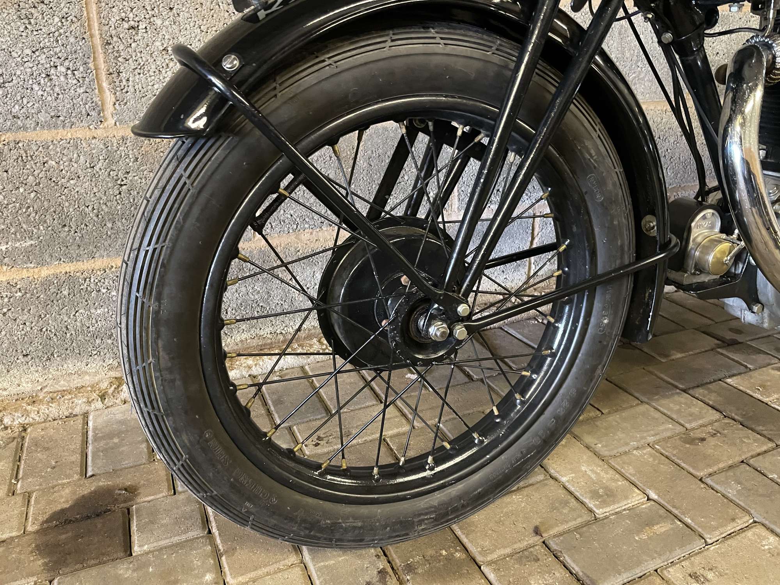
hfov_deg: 67.3
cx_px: 390
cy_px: 292
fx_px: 586
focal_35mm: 26
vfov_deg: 53.1
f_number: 1.6
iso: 500
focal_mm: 4.2
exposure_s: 1/25
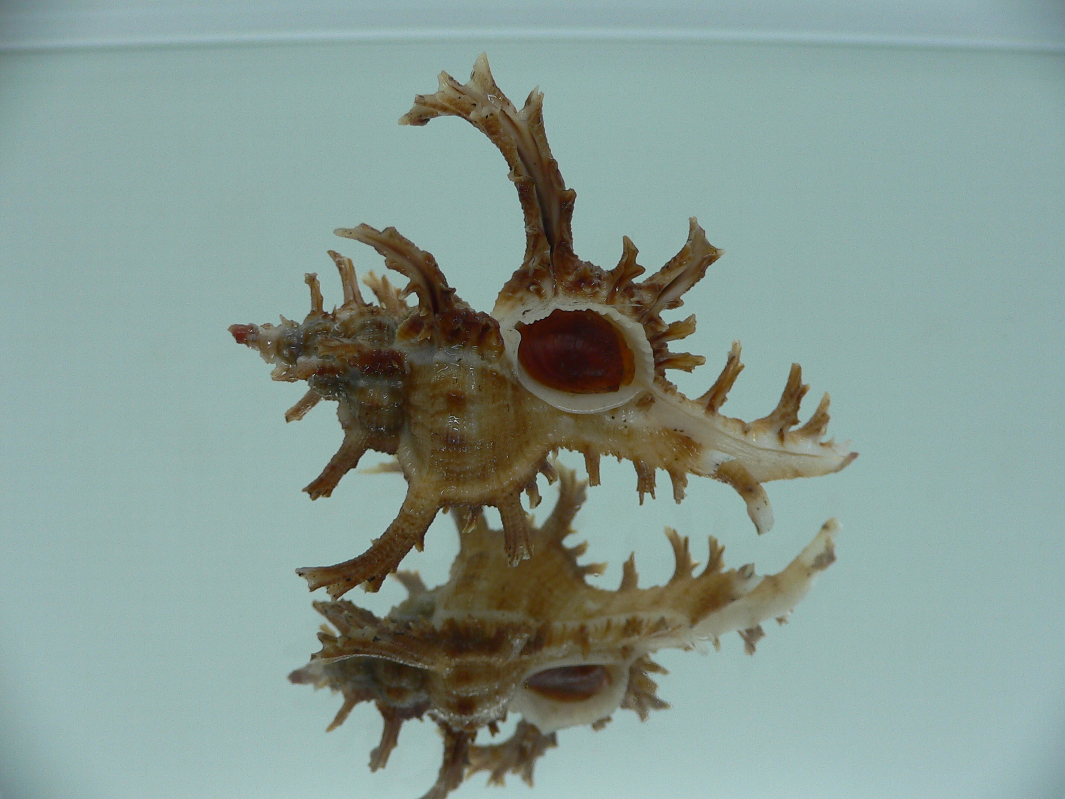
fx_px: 1077
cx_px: 532
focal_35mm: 35
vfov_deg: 40.7
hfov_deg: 52.6
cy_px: 400
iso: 80
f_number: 2.8
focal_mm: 4.6
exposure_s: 1/60
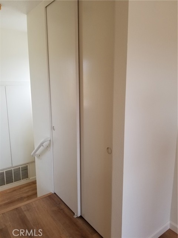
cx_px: 89
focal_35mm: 26
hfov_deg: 53.1
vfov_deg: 67.3
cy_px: 119
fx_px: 178
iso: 50
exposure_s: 1/150
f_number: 1.7
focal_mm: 4.25
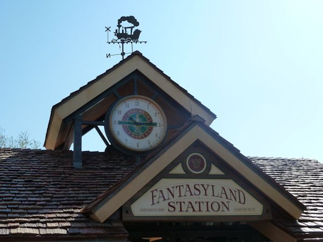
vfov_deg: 28.0
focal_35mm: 52
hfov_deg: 36.8
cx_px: 162
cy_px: 121
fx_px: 485
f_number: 5
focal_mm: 8.5
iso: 125
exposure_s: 1/500
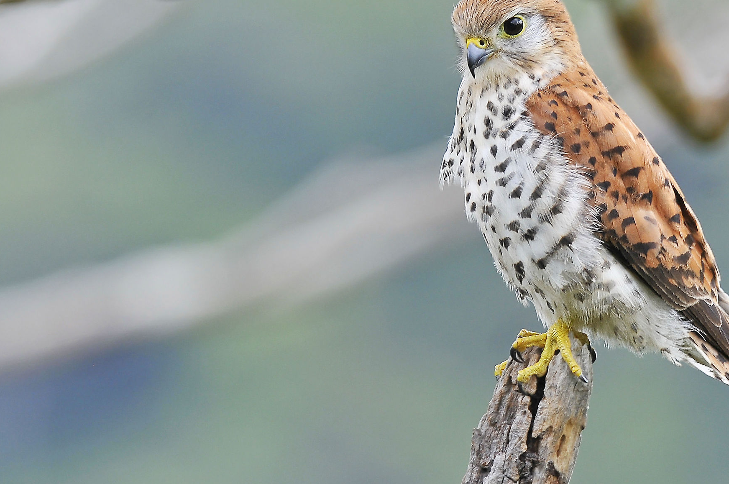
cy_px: 203
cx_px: 493
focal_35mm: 785
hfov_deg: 2.6
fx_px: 15874
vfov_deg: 1.7
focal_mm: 380
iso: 200
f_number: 7.1
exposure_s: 1/100
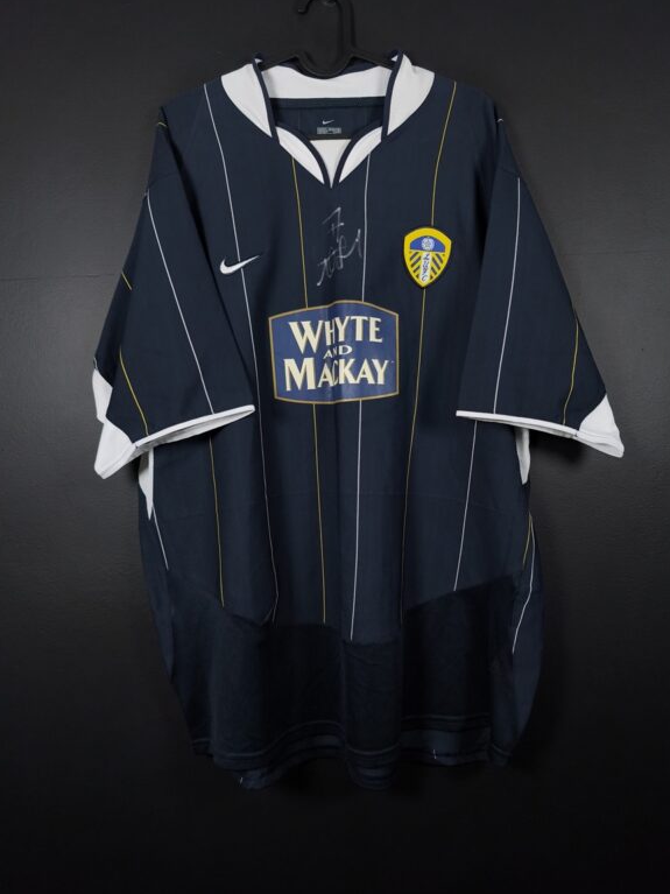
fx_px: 620
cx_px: 340
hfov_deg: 56.8
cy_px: 442
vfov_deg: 71.6
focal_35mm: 24
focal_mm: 6.57
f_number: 1.6
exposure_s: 1/160
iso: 400
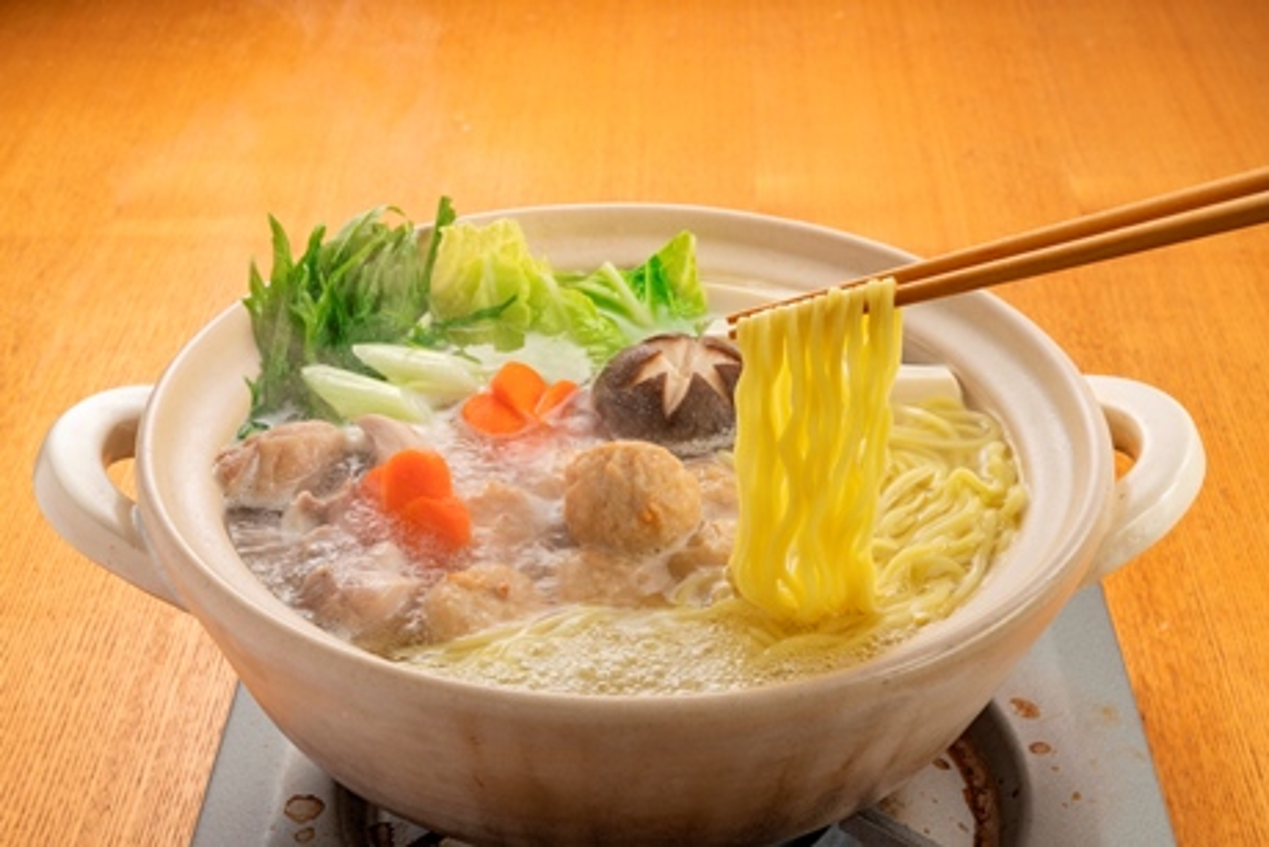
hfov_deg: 33.4
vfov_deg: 22.6
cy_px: 424
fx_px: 2116
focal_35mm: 60
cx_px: 634
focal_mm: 60
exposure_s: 1/200
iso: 100
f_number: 20
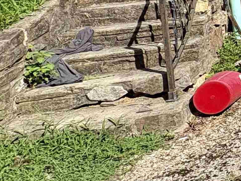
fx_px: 390
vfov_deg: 24.4
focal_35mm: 56
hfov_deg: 19.8
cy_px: -16
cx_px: 471
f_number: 2.2
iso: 50
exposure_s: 1/1048
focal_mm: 2.22
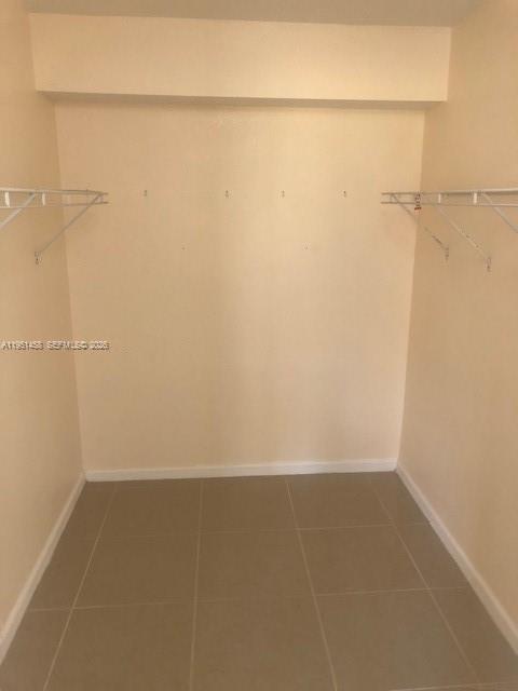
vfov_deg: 63.4
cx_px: 259
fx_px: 559
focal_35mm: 28
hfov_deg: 49.7
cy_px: 346
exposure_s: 1/15
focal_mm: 3.99
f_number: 1.8
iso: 80
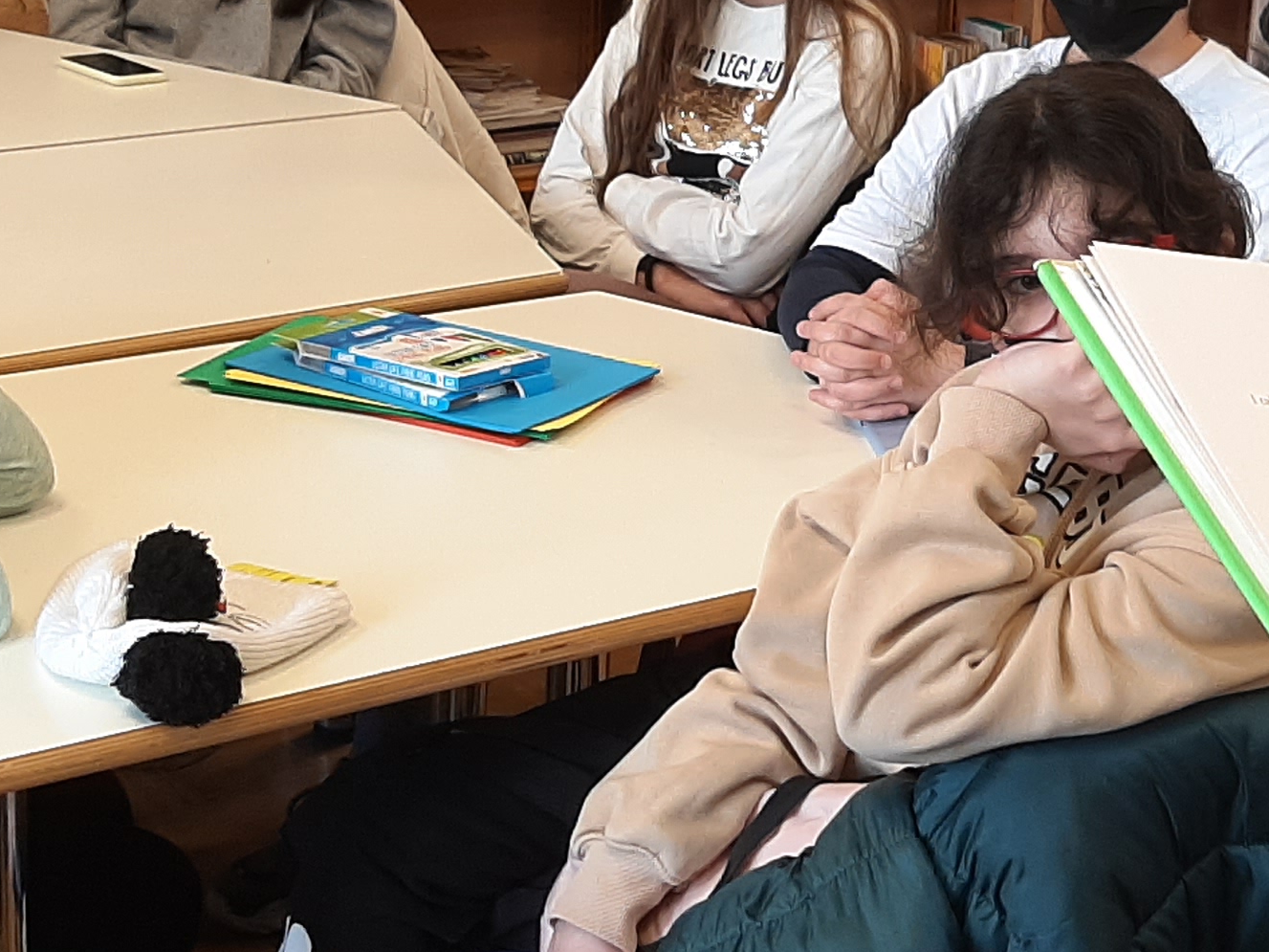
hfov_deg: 24.7
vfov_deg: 18.5
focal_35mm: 79
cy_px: 190
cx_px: 781
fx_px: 2896
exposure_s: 1/60
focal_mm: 3.93
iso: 50
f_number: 1.7
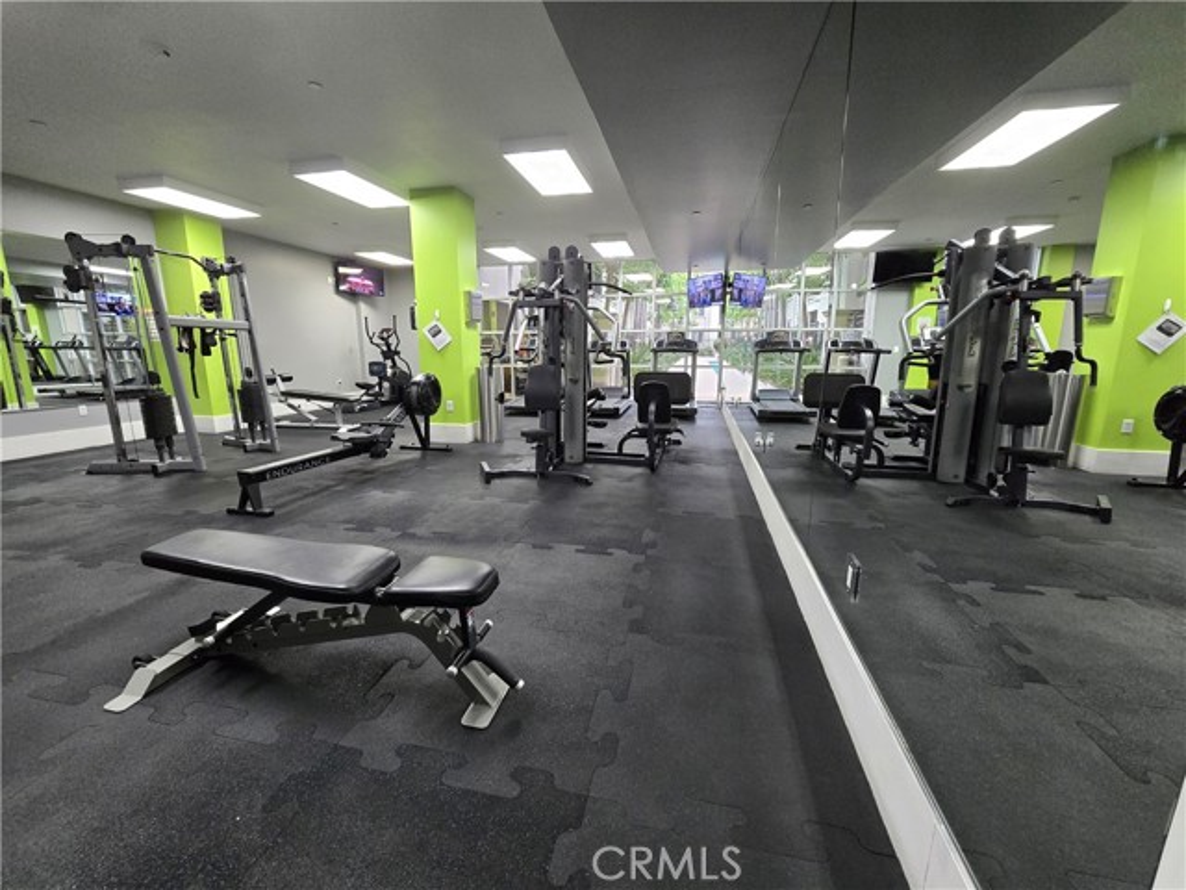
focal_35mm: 13
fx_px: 445
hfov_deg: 106.2
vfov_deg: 89.9
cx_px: 593
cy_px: 445
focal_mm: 2.2
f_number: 2.2
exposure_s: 1/60
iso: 640
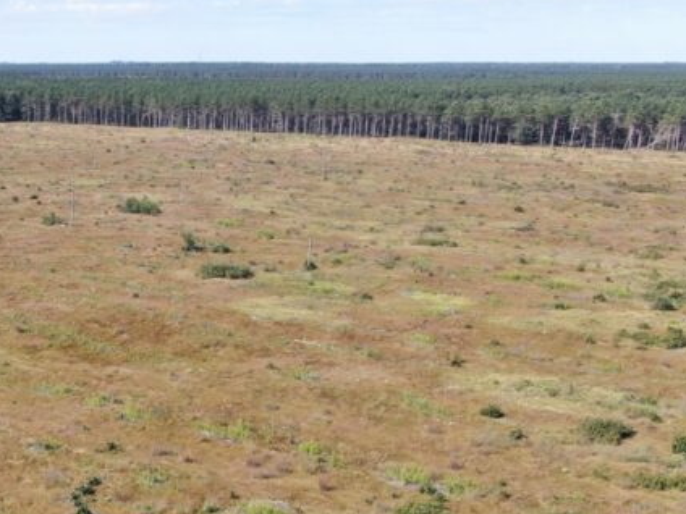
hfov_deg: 30.4
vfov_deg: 24.7
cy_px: 425
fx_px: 1149
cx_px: -29
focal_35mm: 58
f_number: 2.8
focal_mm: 4.39
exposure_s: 1/800
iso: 110
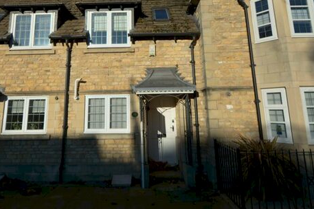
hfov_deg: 75.9
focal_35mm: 23
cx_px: 139
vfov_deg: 53.4
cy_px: 62
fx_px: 200
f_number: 3.5
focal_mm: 10
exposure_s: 1/2000
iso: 125
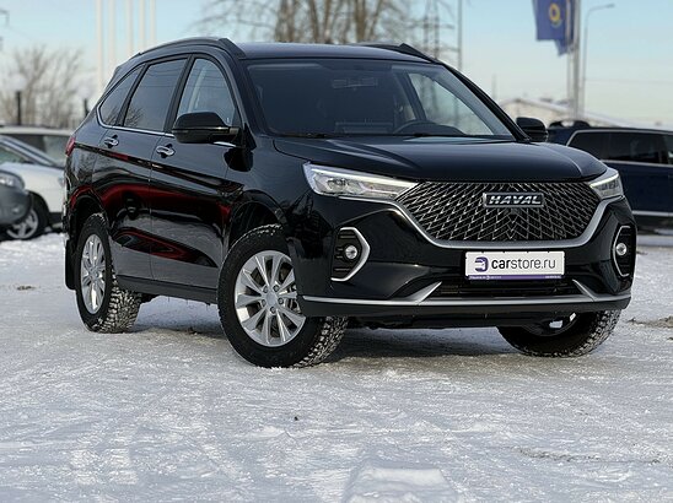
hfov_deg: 16.4
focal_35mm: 120
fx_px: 2331
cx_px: 336
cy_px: 252
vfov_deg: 12.3
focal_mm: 15.66
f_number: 2.8
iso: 64
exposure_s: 1/1513
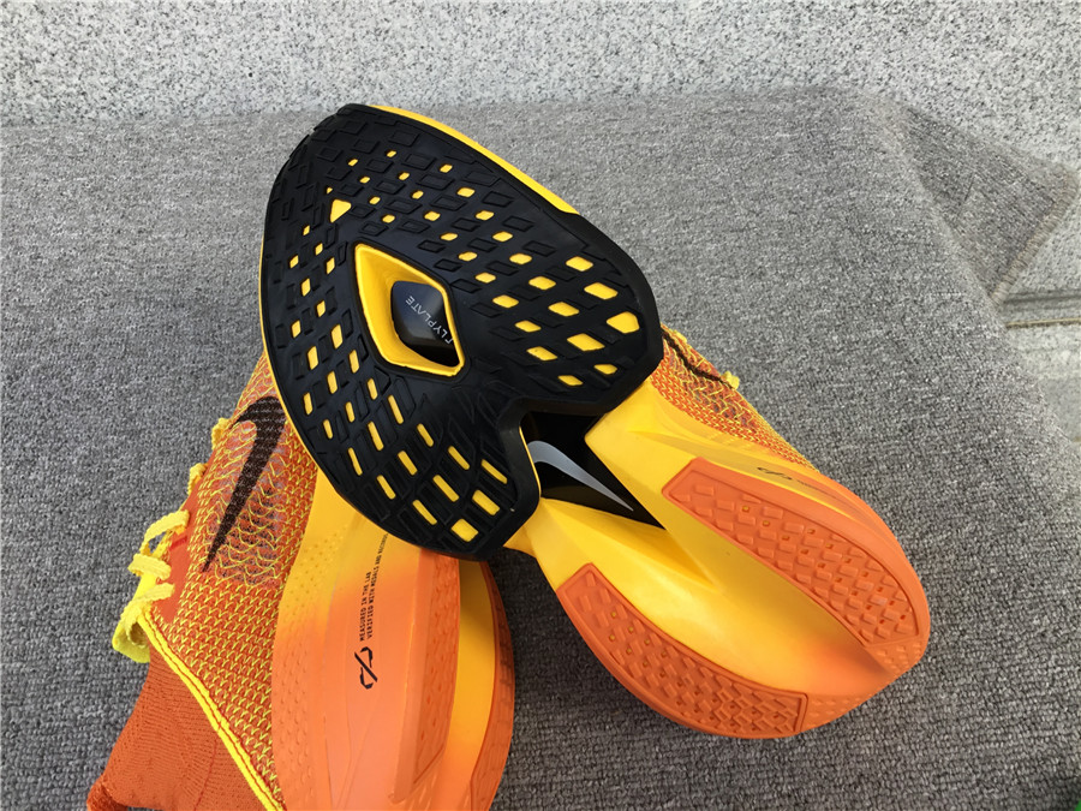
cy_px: 406
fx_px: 968
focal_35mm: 31
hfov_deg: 58.4
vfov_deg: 45.4
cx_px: 540
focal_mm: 3.3
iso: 25
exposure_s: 1/101
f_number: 2.4
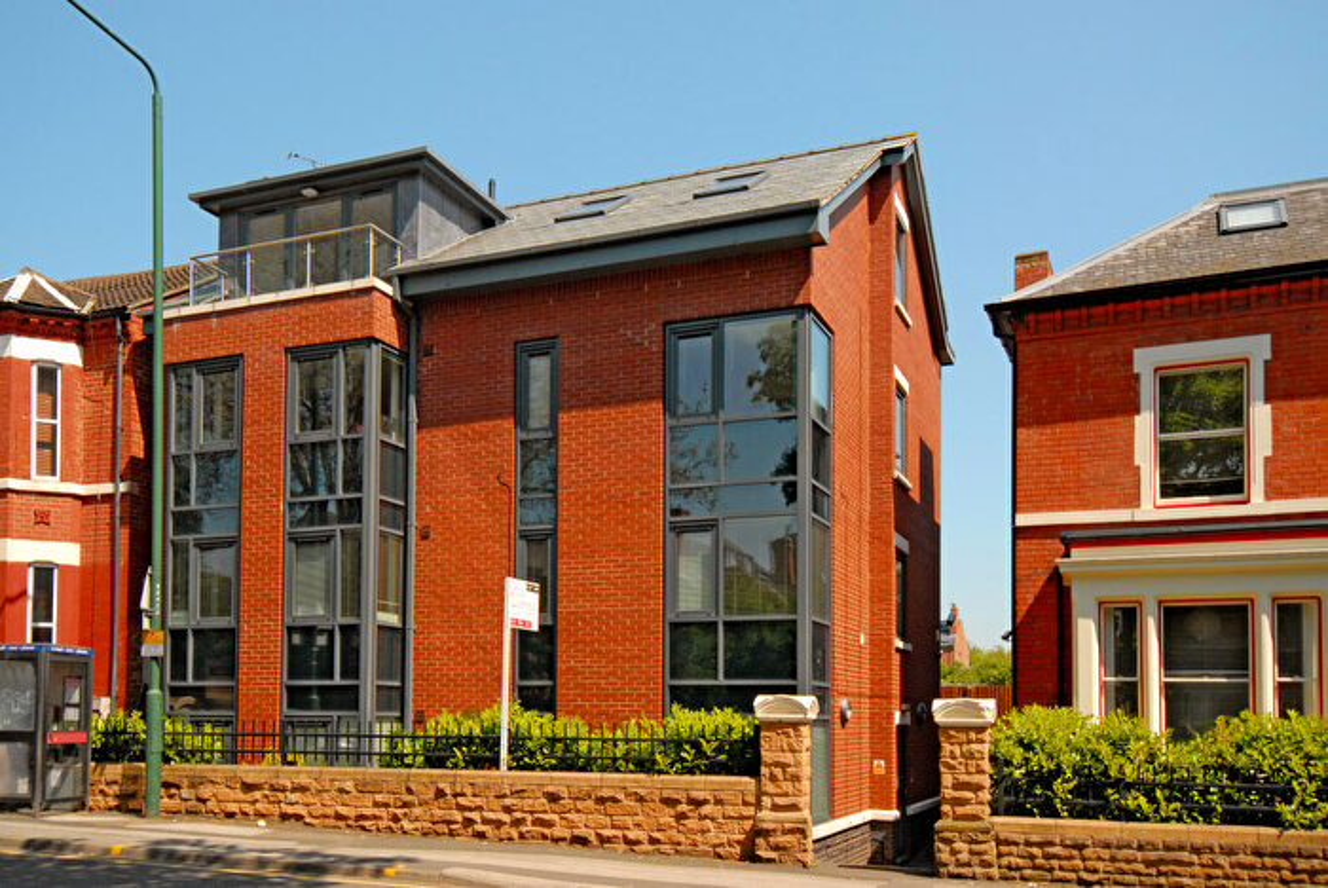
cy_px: 444
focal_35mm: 30
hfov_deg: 61.9
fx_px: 1108
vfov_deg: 43.7
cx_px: 664
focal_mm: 20
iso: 320
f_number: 8
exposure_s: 1/400
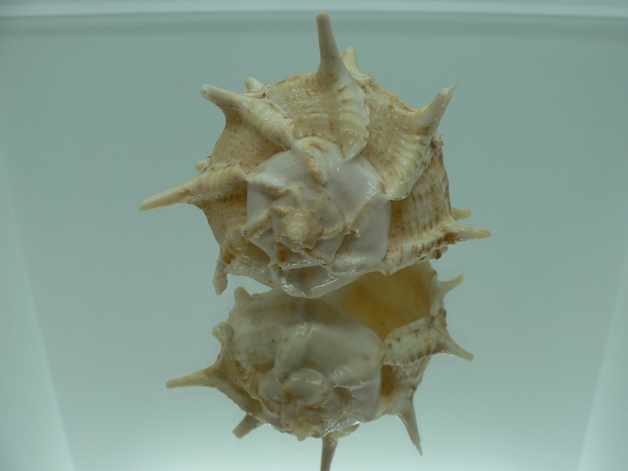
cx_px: 321
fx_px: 708
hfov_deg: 47.9
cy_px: 241
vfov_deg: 36.8
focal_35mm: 39
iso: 80
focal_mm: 4.6
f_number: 2.8
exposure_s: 1/80
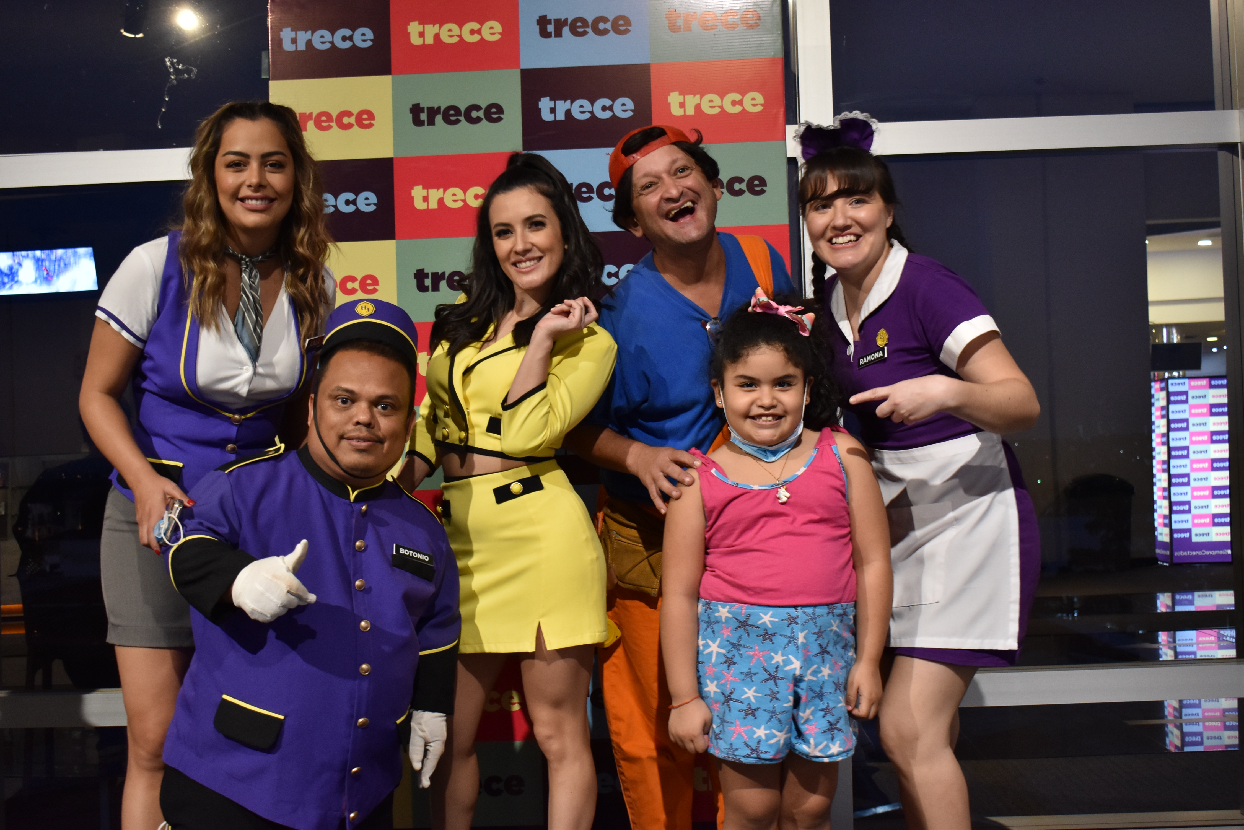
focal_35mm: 45
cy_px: 415
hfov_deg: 43.6
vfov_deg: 29.9
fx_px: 1555
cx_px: 622
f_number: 4.2
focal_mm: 30
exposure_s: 1/13
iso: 800
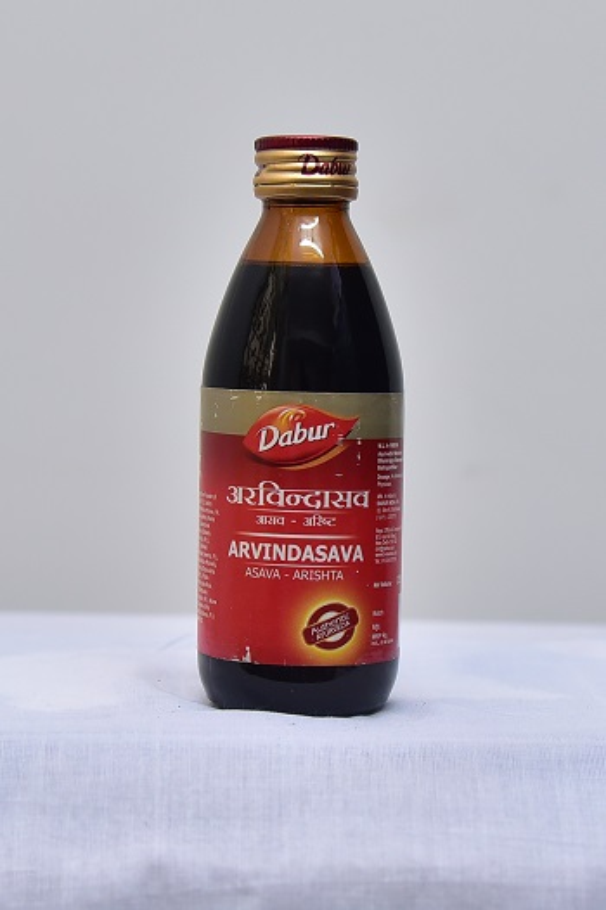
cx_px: 303
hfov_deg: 30.5
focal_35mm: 44
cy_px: 455
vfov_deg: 44.5
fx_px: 1112
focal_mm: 44
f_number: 4
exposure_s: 1/125
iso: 1250
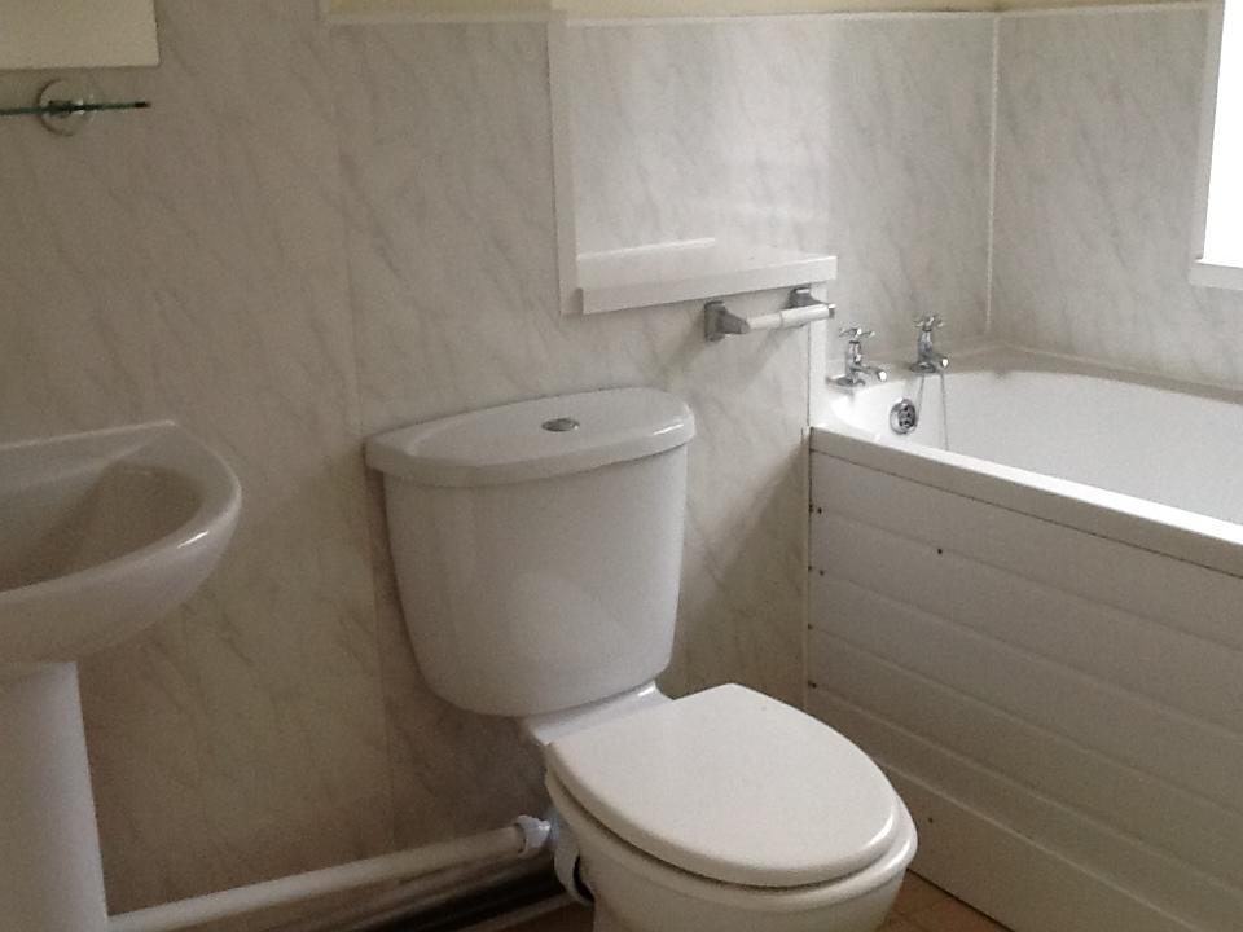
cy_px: 466
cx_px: 622
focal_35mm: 44
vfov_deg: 32.9
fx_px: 1580
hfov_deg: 42.9
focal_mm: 2.03
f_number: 2.4
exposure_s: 1/30
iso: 64
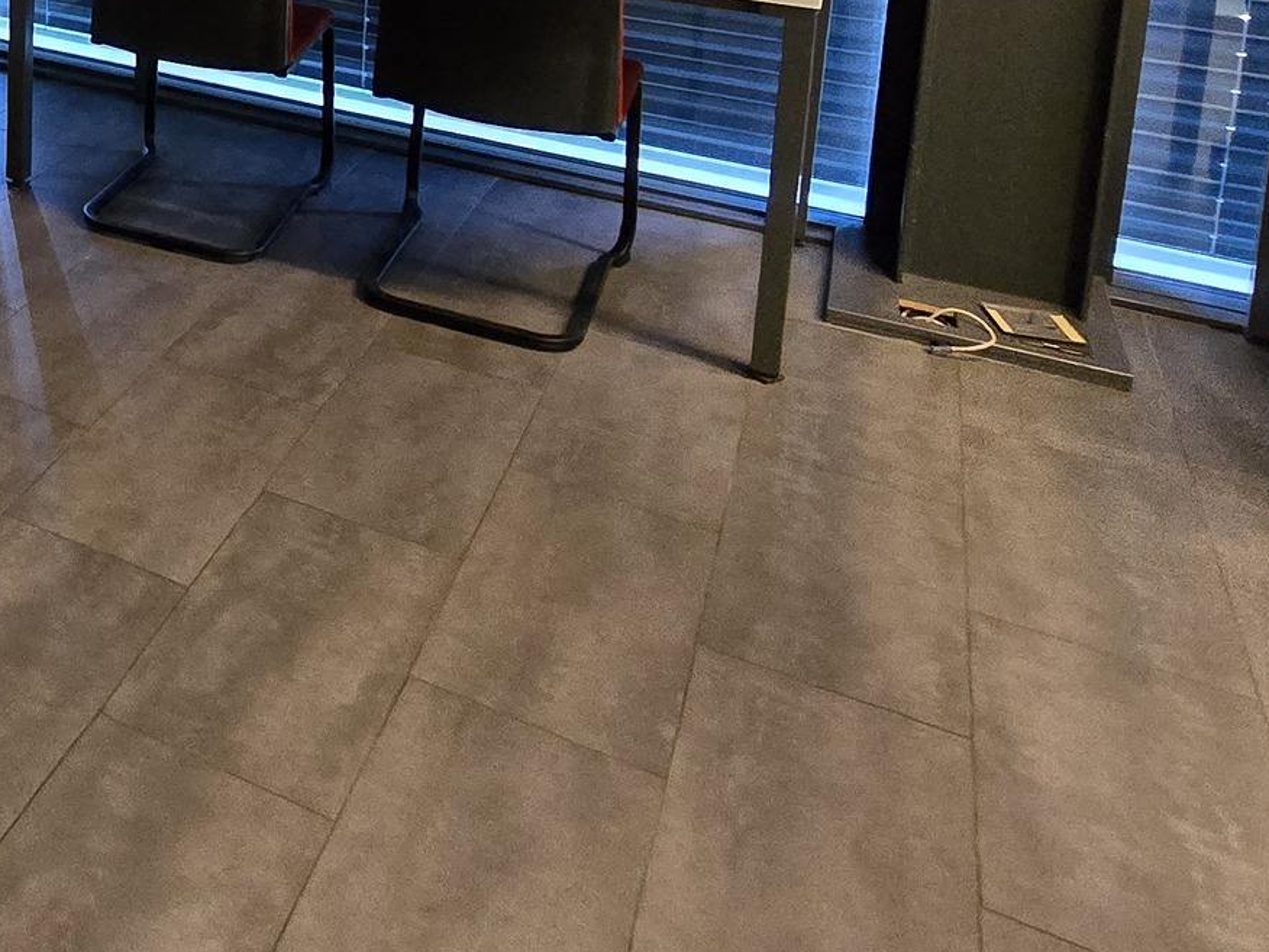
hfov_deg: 38.4
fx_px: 1393
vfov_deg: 31.4
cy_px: -201
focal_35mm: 38
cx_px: -198
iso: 1000
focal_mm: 2.2
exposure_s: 1/50
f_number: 2.2
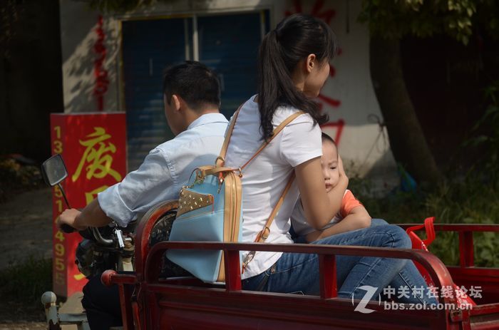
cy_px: 165
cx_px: 250
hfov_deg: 19.5
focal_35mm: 105
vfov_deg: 13.0
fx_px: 1452
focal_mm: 70
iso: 200
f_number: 4.5
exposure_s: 1/1600
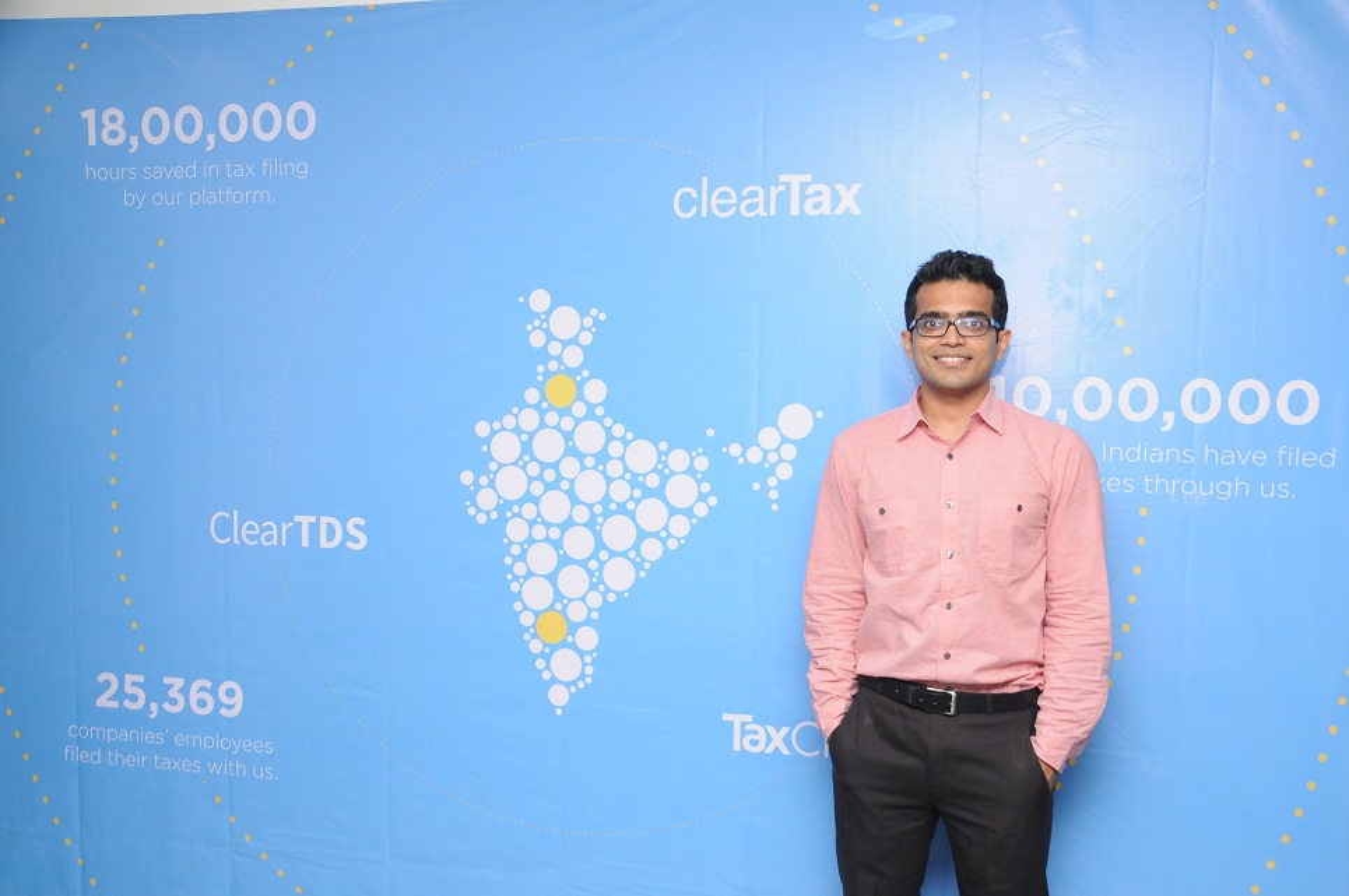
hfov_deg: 53.2
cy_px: 448
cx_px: 674
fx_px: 1347
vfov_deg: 36.8
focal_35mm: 36
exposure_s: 1/125
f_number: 8
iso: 1250
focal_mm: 24
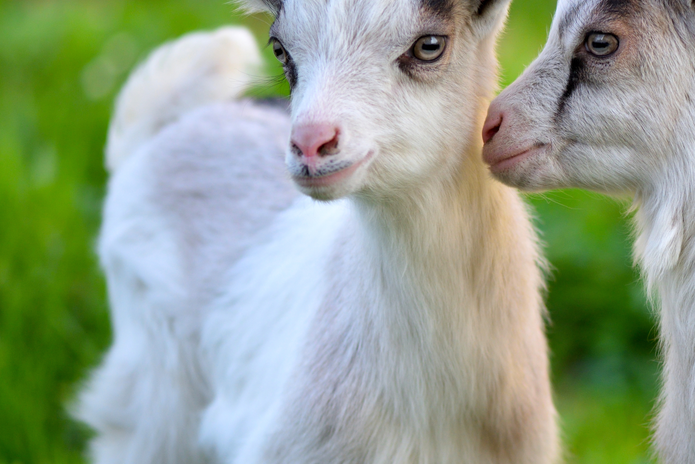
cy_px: 202
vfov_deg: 6.3
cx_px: 584
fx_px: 4210
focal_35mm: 218
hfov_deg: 9.4
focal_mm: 105
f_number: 3.5
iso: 400
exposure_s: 1/1000
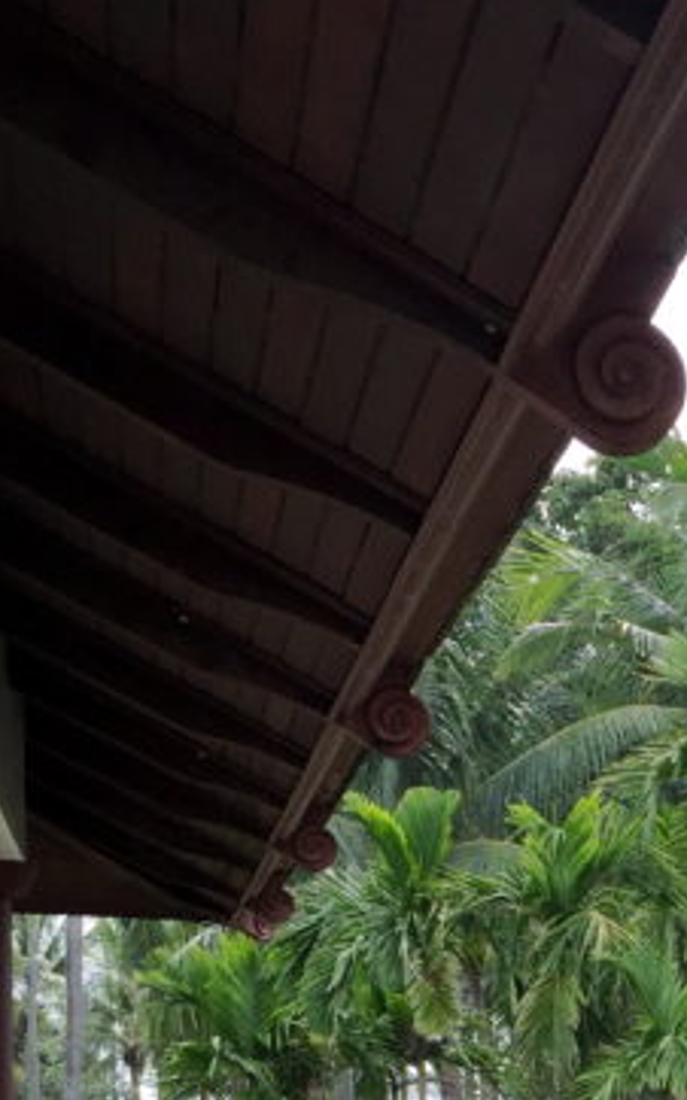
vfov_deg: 21.9
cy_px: 1349
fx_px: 2608
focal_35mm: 87
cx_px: 1015
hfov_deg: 14.1
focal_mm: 4.15
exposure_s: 1/608
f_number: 2.2
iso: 32
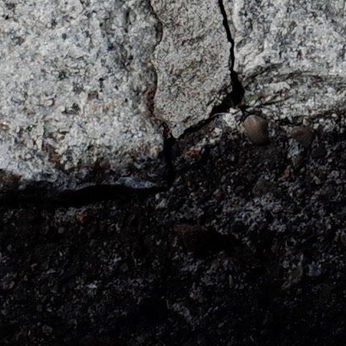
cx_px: 449
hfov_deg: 8.4
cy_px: -214
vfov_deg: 8.3
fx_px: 2330
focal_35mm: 206
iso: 400
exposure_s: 1/3000
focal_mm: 18.3
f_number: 7.1
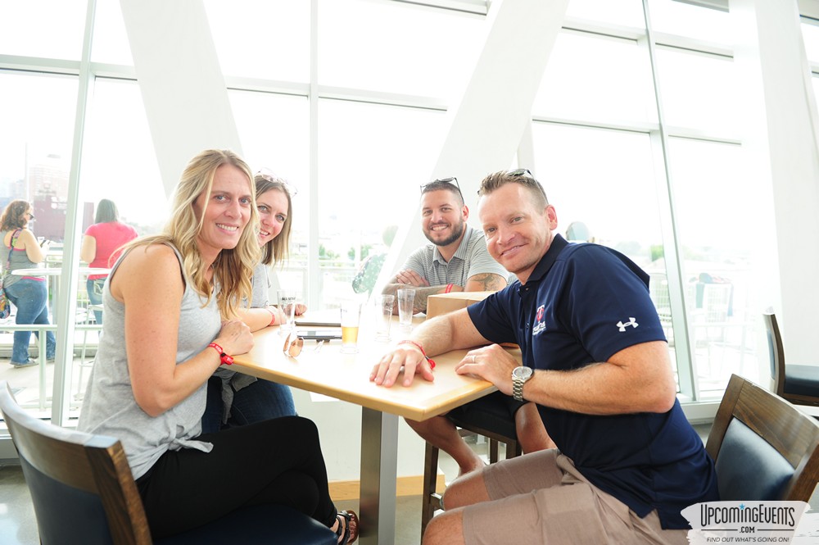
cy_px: 272
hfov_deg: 73.8
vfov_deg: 53.1
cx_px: 410
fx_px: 546
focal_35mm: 24
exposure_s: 1/200
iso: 320
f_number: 3.5
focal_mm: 24
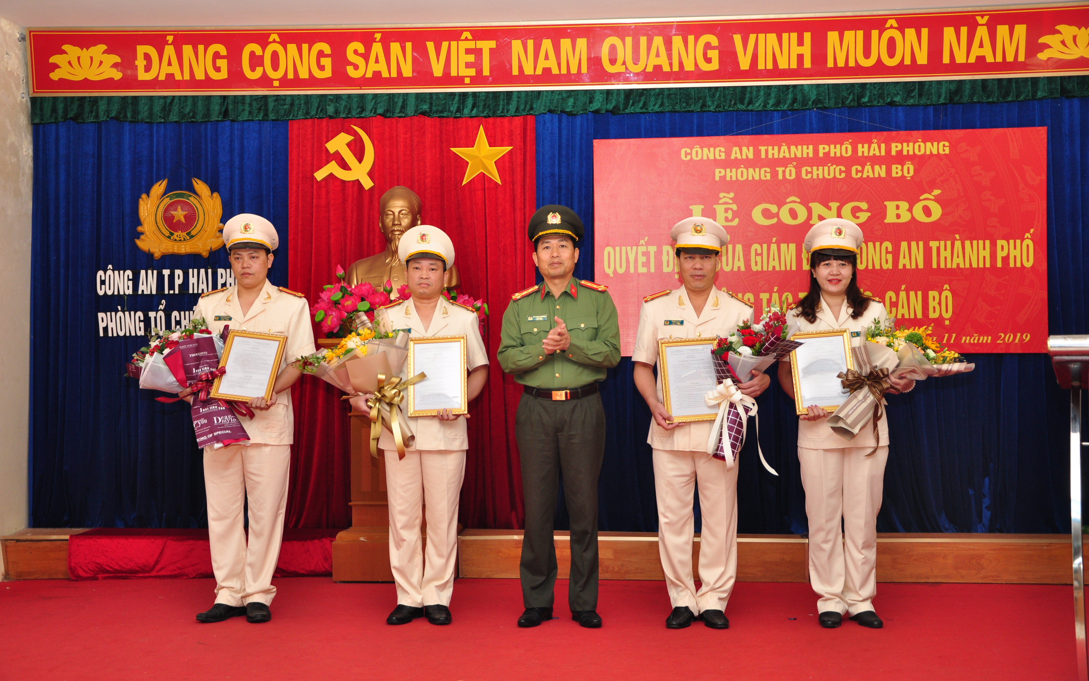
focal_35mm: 46
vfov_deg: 28.0
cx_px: 546
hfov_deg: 43.5
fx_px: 1365
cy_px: 334
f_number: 4.2
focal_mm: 30
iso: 400
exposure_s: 1/200
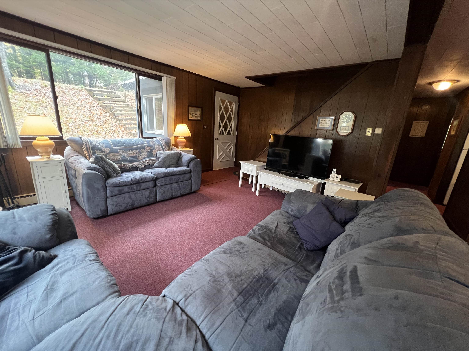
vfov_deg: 89.9
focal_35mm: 13
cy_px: 176
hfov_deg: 106.2
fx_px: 176
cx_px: 234
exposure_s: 1/60
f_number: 1.8
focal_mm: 1.57
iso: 400
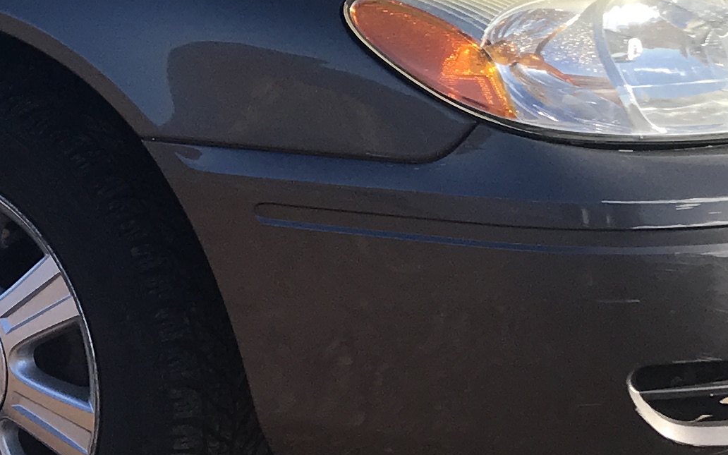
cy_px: -112
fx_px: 2301
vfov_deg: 11.1
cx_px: -34
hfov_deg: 17.5
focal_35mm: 116
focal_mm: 3.99
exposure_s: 1/1473
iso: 20
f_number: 1.8
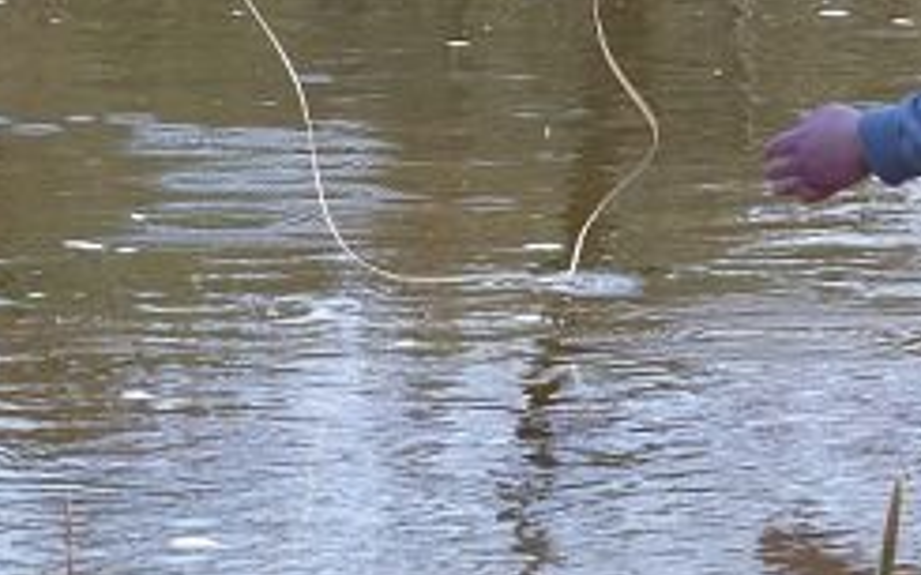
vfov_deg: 3.2
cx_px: 229
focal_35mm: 410
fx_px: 10289
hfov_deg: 5.1
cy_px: -17
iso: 100
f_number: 4
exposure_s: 1/320
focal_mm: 27.8
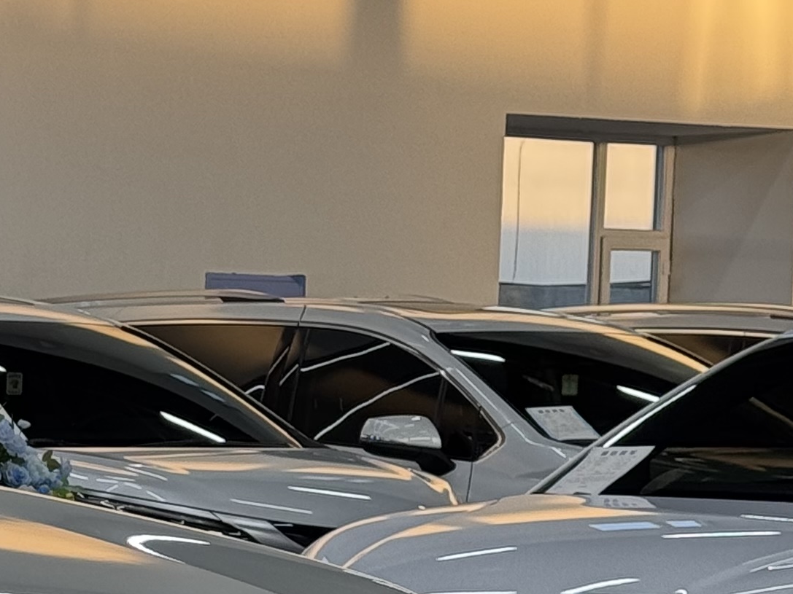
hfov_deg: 10.5
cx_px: -624
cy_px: 618
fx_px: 4077
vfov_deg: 8.3
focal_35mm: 178
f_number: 1.78
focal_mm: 6.76
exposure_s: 1/285
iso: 64
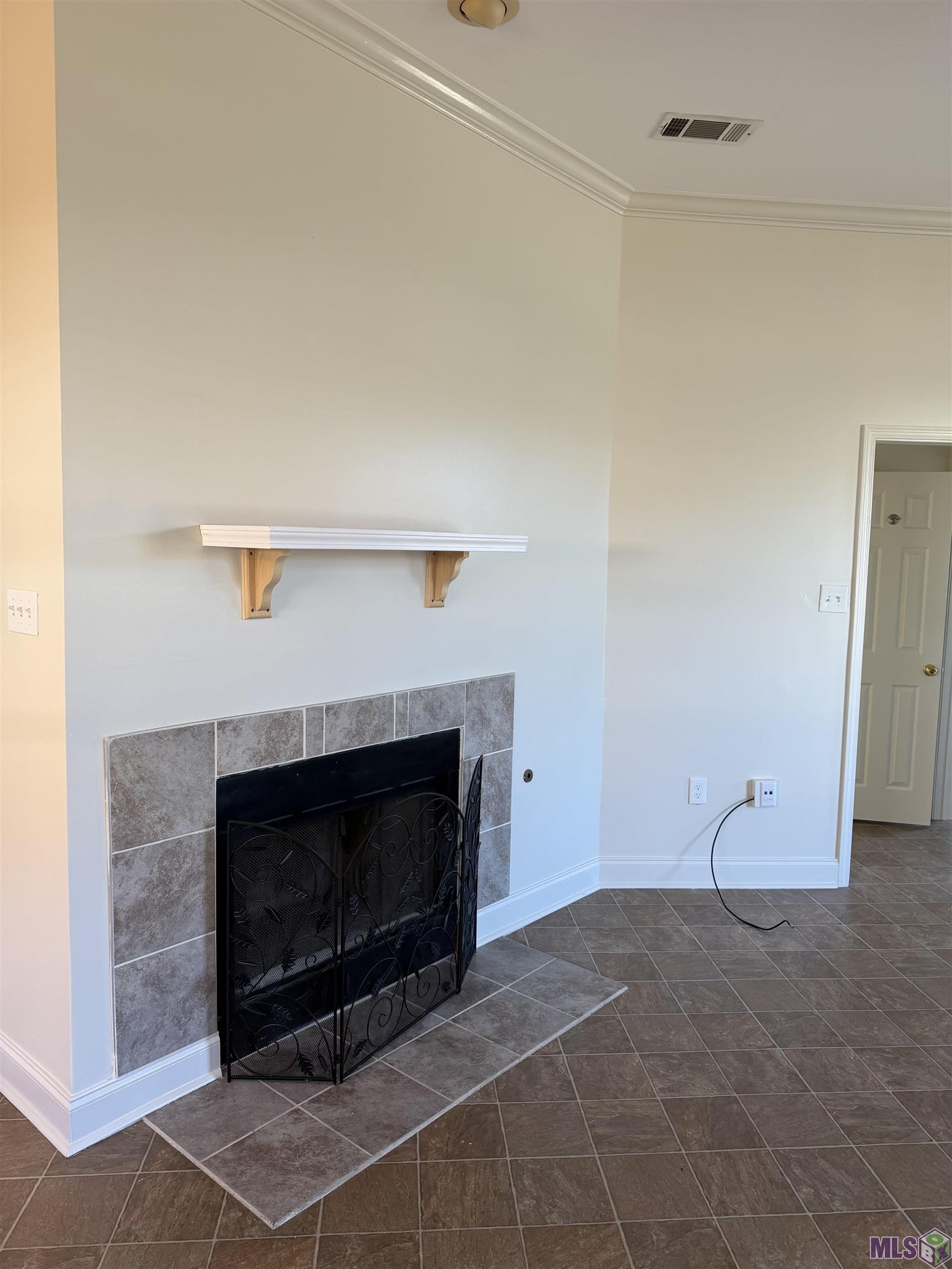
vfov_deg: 71.6
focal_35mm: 24
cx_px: 476
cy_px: 634
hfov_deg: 56.8
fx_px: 880
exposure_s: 1/120
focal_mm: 6.76
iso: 125
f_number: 1.78
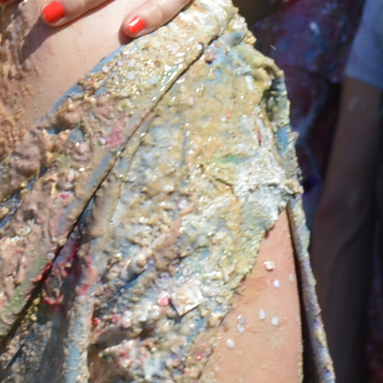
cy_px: -165
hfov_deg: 5.9
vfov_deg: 5.8
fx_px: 3730
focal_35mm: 298
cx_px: 21
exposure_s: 1/200
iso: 100
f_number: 7.1
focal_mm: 36
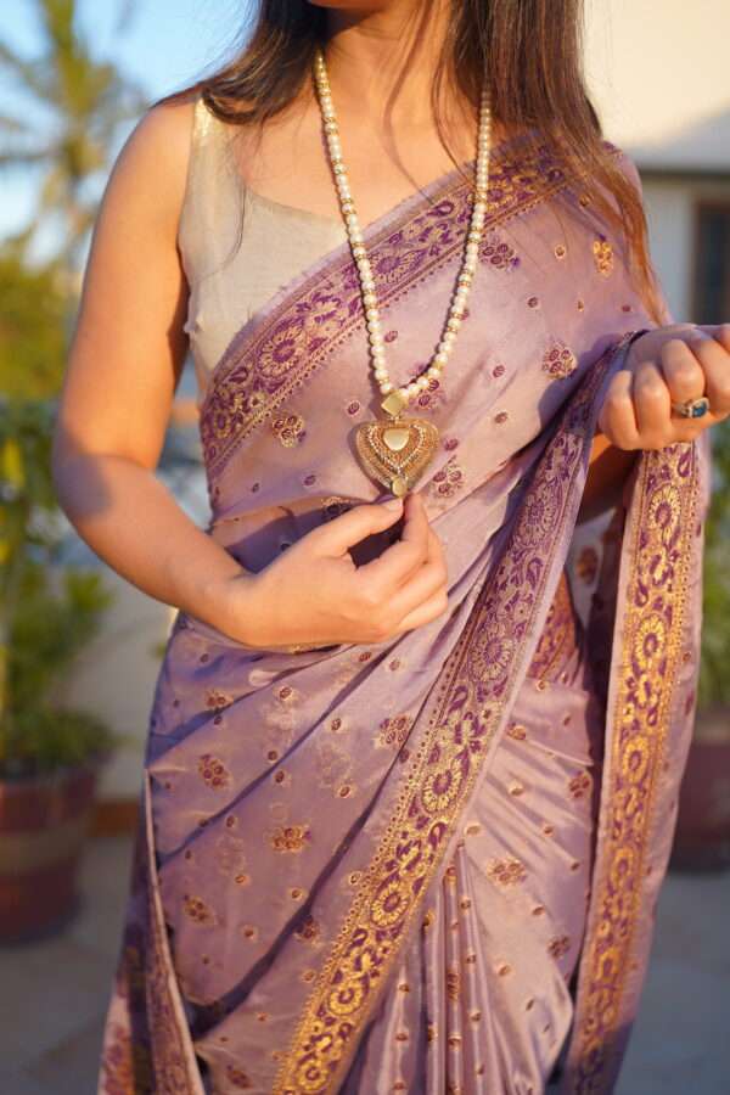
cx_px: 365
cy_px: 548
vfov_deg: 54.4
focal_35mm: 35
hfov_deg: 37.9
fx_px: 1065
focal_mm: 35
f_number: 2
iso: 250
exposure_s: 1/1600
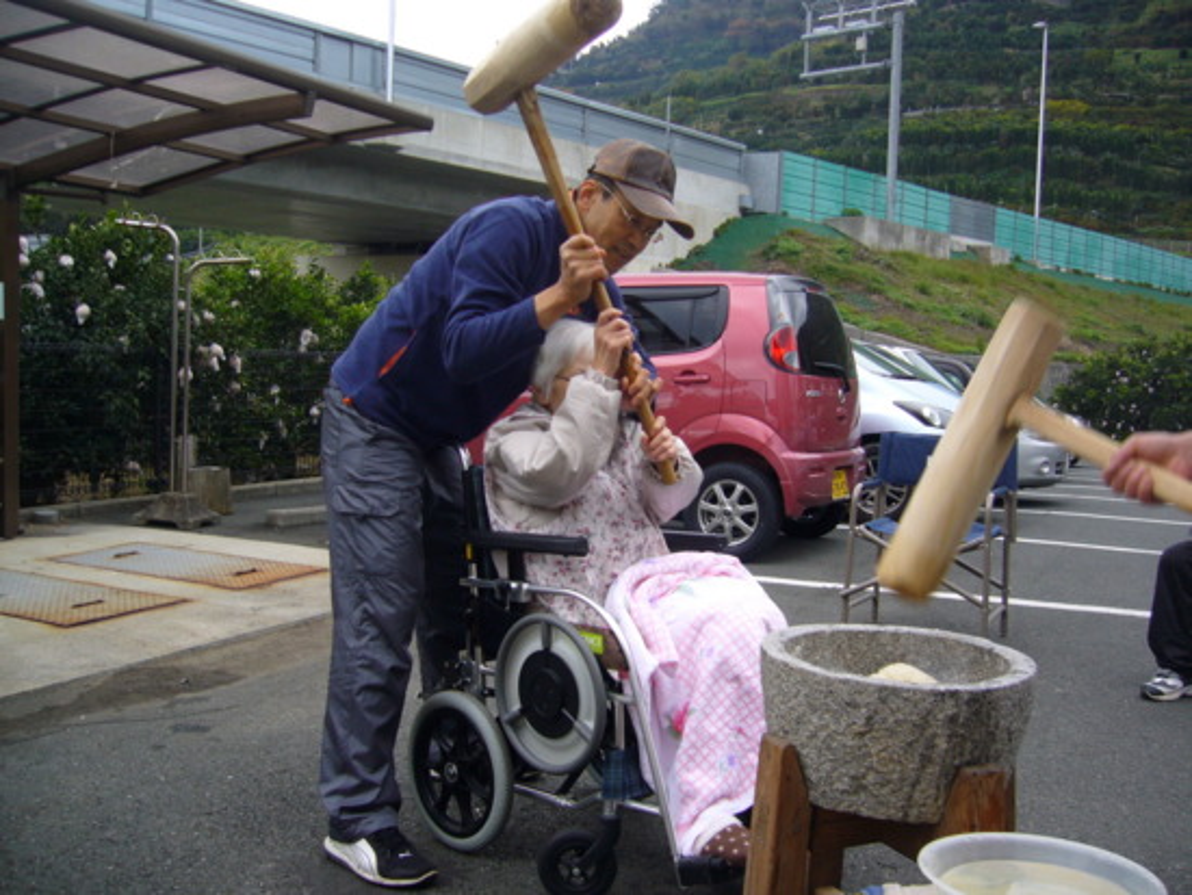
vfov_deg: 40.7
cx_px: 596
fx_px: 1206
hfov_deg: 52.6
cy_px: 448
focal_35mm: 35
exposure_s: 1/100
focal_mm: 5.8
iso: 80
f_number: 2.8
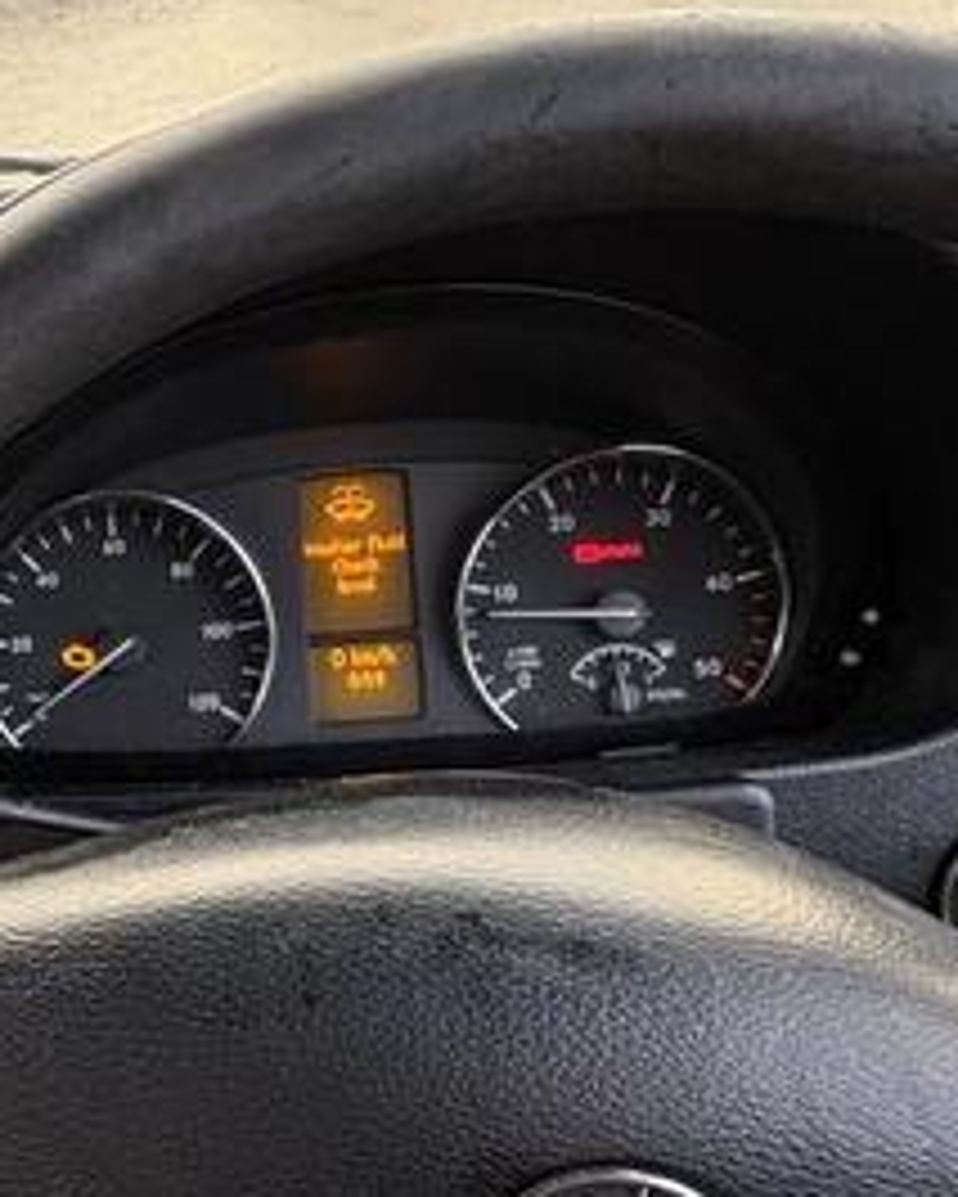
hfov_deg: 29.6
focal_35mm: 46
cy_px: 634
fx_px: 1629
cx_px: -90
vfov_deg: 40.3
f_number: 2.2
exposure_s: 1/75
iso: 200
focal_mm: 2.22
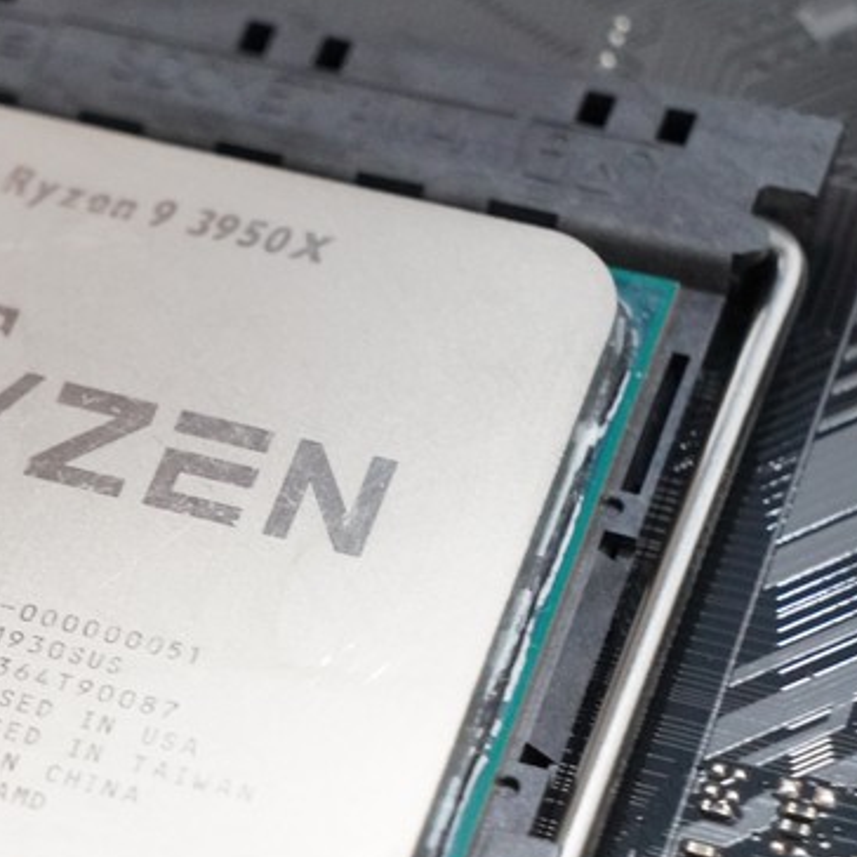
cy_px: 427
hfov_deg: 11.2
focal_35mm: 154
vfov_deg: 11.4
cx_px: -14
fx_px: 4312
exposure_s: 1/30
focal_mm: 55
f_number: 8
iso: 6400
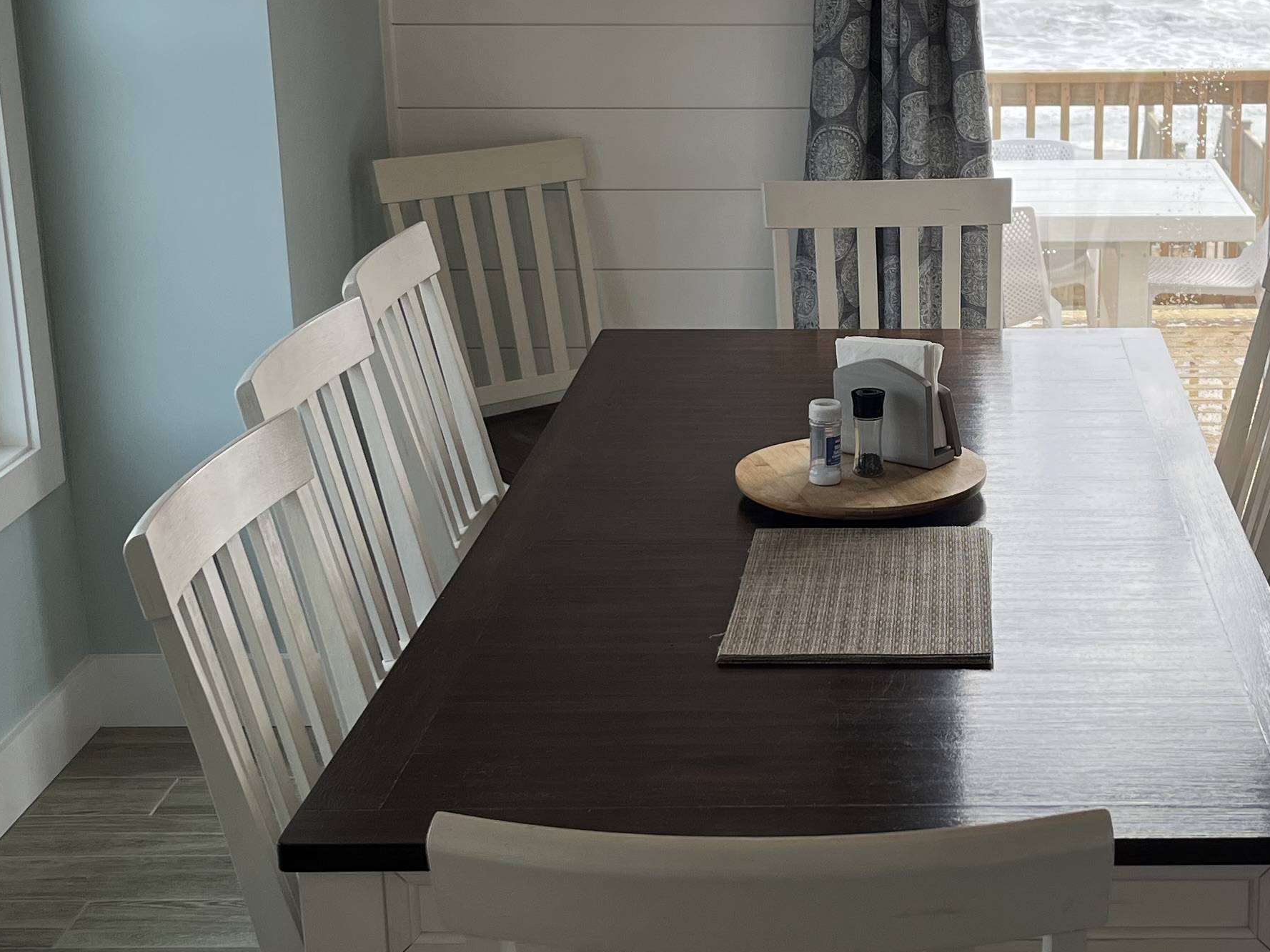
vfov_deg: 24.8
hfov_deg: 32.1
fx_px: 2165
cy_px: 380
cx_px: 946
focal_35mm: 59
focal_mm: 5.1
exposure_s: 1/537
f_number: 1.6
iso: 50
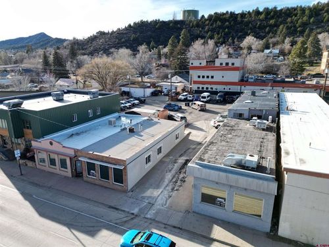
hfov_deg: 71.6
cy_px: 124
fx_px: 228
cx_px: 164
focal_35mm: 24
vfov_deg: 56.8
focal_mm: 6.72
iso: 130
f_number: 1.7
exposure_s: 1/1600
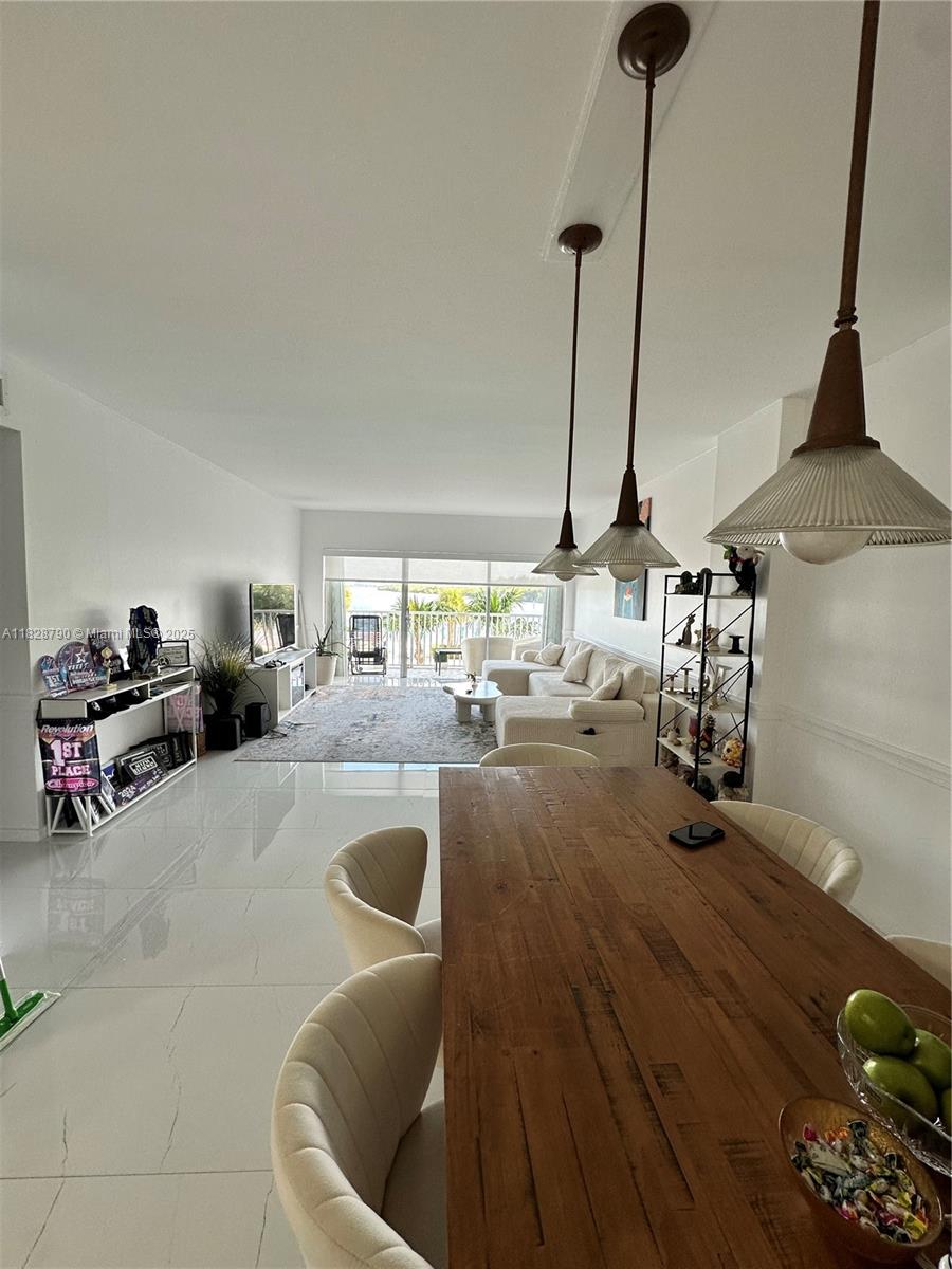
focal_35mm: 14
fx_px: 513
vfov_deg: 102.1
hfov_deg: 85.7
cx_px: 476
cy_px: 634
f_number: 2.2
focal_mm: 2.22
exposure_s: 1/120
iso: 64
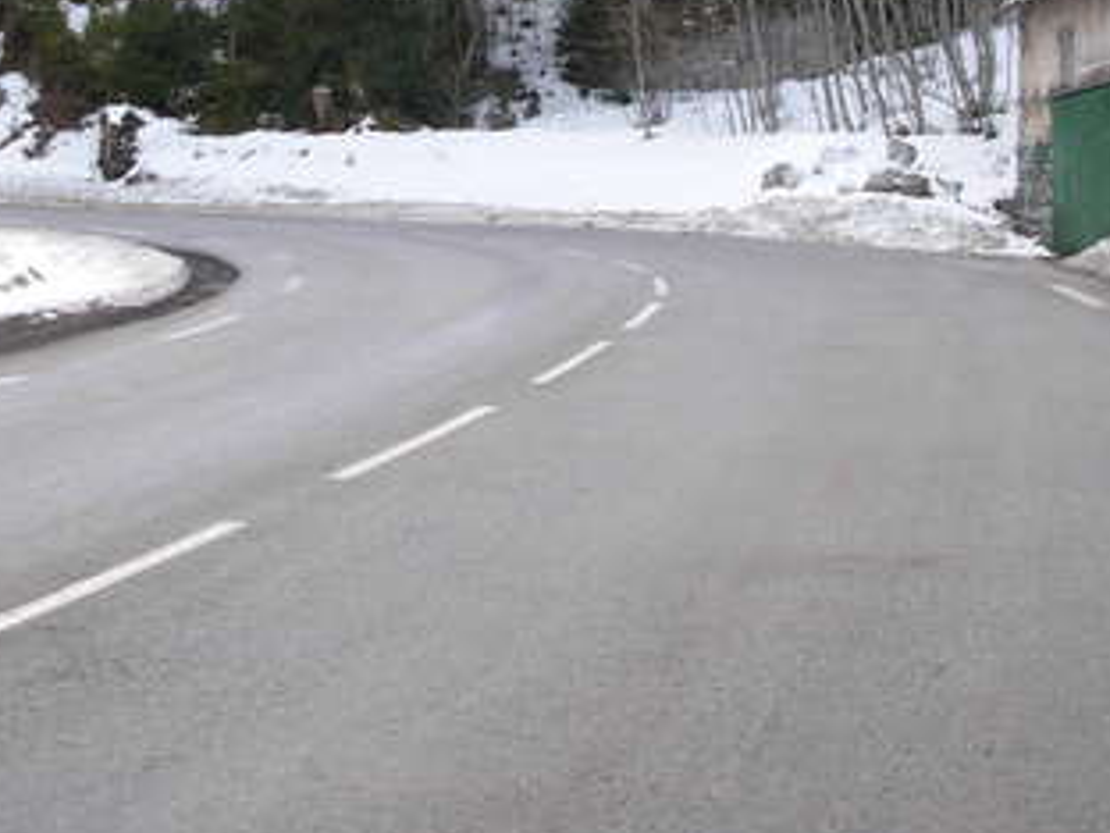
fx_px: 2341
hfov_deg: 26.7
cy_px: 93
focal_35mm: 73
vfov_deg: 19.8
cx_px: 498
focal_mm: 6.3
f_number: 2.9
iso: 79
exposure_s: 1/111
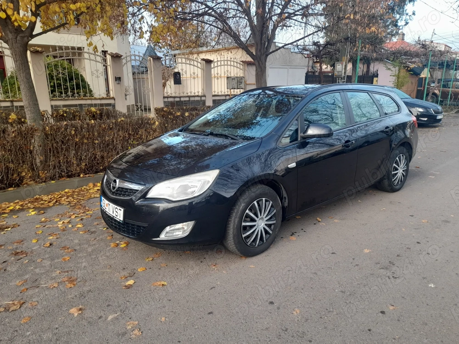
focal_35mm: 25
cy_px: 172
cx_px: 230
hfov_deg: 69.4
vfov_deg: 54.9
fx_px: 331
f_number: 2
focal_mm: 4.6
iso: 20
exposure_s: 1/60
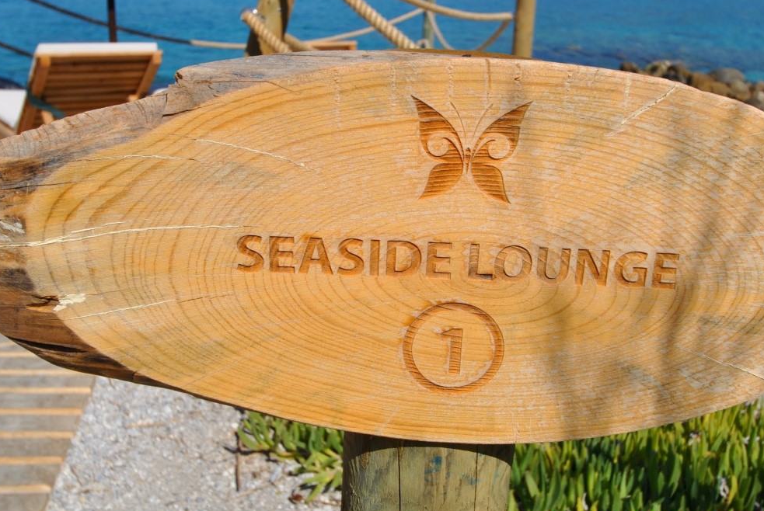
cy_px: 273
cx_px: 410
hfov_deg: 46.3
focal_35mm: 42
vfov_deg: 32.0
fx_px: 892
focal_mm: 24
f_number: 9
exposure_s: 1/320
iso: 100
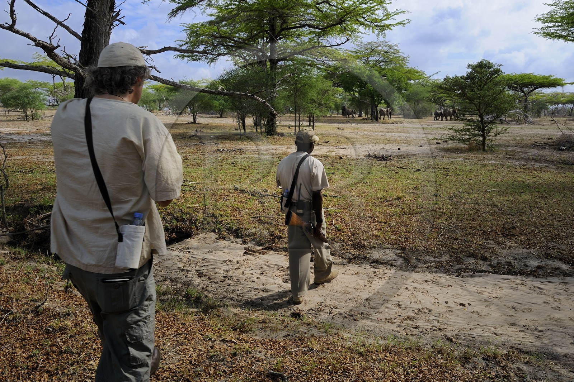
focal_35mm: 29
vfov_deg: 44.9
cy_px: 191
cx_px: 287
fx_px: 462
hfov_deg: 63.7
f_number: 13
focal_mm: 29
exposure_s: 1/160
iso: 200
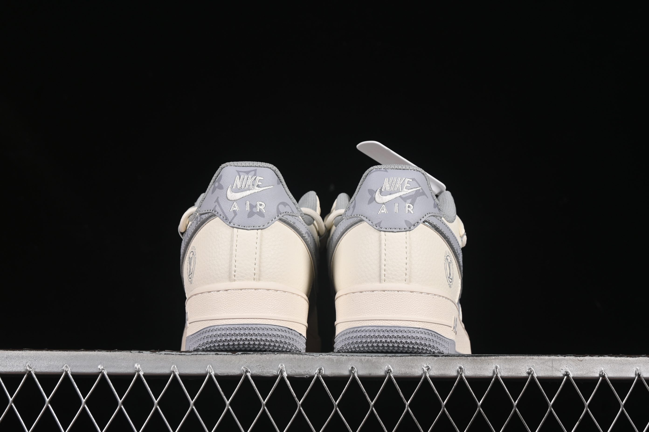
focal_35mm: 75
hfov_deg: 27.0
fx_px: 1352
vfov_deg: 18.2
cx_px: 324
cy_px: 216
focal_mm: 50
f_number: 8
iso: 160
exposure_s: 1/80
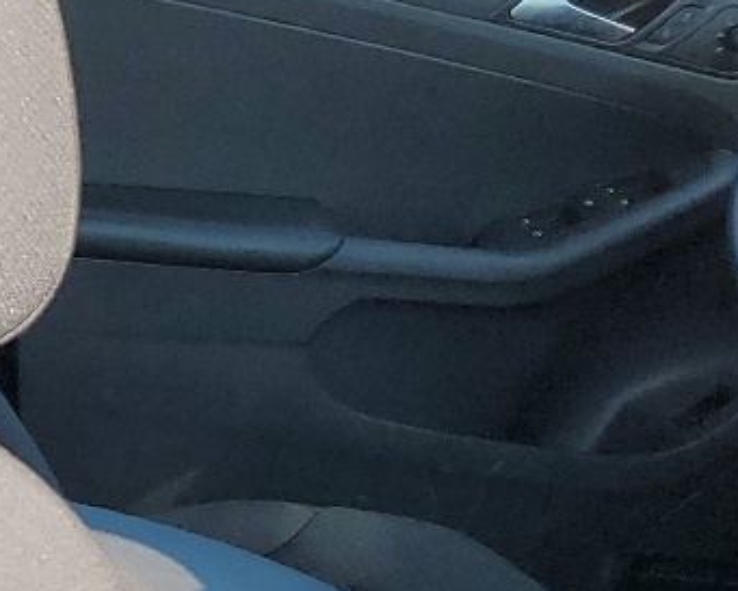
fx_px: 2600
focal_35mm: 119
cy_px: 478
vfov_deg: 12.9
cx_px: -809
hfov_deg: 13.5
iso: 50
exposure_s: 1/667
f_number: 1.5
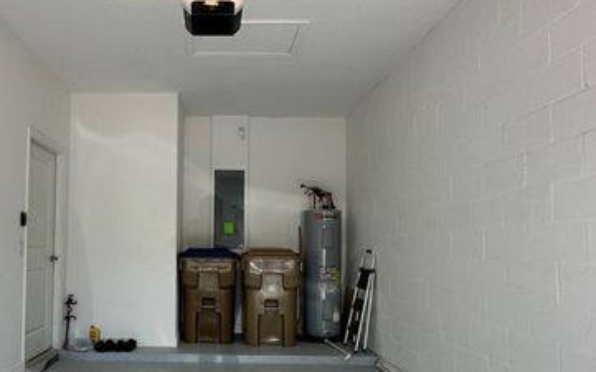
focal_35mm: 29
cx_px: 210
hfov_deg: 63.4
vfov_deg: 42.8
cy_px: 228
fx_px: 471
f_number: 2.2
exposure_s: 1/299
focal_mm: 2.22
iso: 40
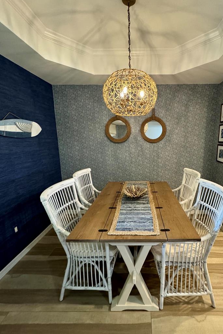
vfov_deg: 93.3
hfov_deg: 69.2
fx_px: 158
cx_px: 141
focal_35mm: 17
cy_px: 172
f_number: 2.2
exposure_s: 1/60
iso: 640
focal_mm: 2.22
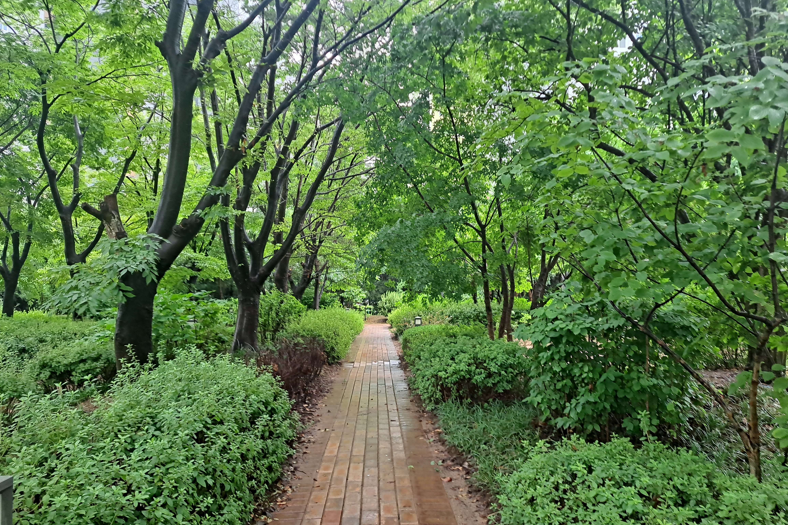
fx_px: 547
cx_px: 394
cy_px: 278
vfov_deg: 51.3
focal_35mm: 25
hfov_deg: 71.5
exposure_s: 1/60
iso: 160
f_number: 1.8
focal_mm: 5.23
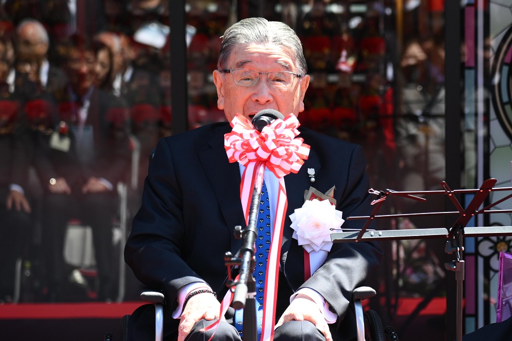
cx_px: 256
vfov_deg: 11.4
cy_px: 170
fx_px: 1706
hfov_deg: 17.1
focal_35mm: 120
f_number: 5.6
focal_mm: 120
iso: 400
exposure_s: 1/500
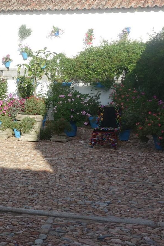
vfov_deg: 29.1
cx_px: -69
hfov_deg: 18.0
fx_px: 471
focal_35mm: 69
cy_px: 96
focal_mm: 8.8
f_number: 4
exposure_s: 1/640
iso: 125
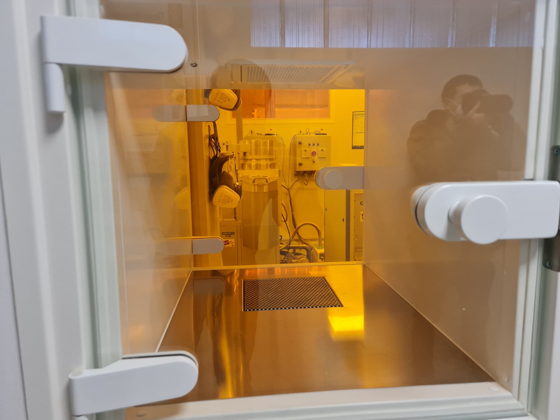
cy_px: 210
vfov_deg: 54.9
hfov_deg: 69.4
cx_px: 280
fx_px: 404
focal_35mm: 25
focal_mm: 7
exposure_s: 1/100
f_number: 1.8
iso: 250
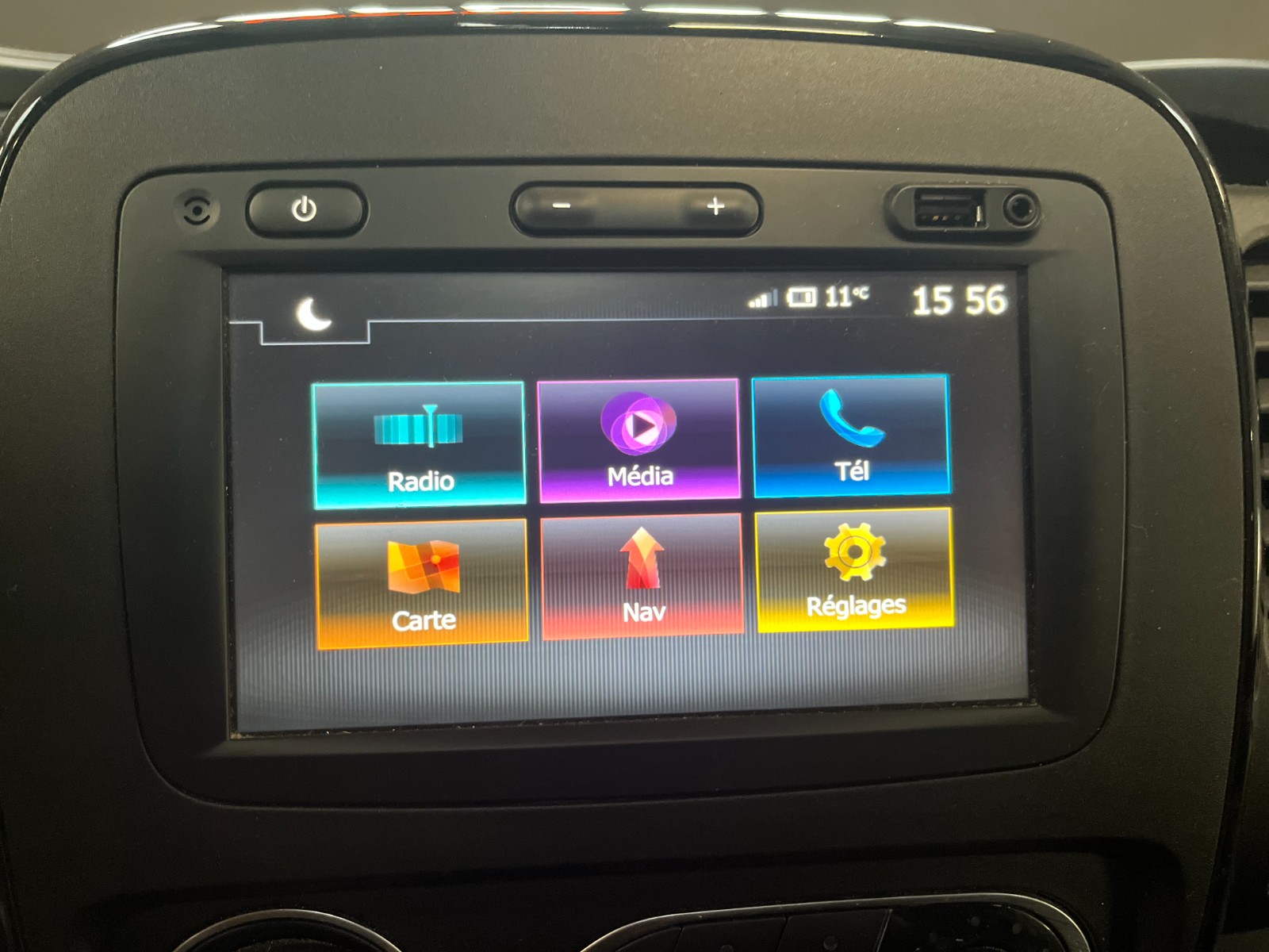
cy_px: 476
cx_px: 634
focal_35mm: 26
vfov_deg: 53.1
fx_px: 953
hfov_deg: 67.3
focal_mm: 5.1
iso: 400
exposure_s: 1/50
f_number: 1.6
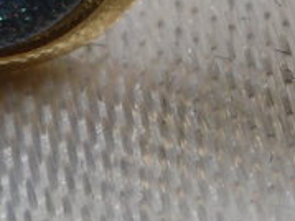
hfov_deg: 5.9
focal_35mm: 335
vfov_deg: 4.4
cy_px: -79
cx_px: 334
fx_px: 2853
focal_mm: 6.3
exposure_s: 1/90
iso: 100
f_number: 3.5
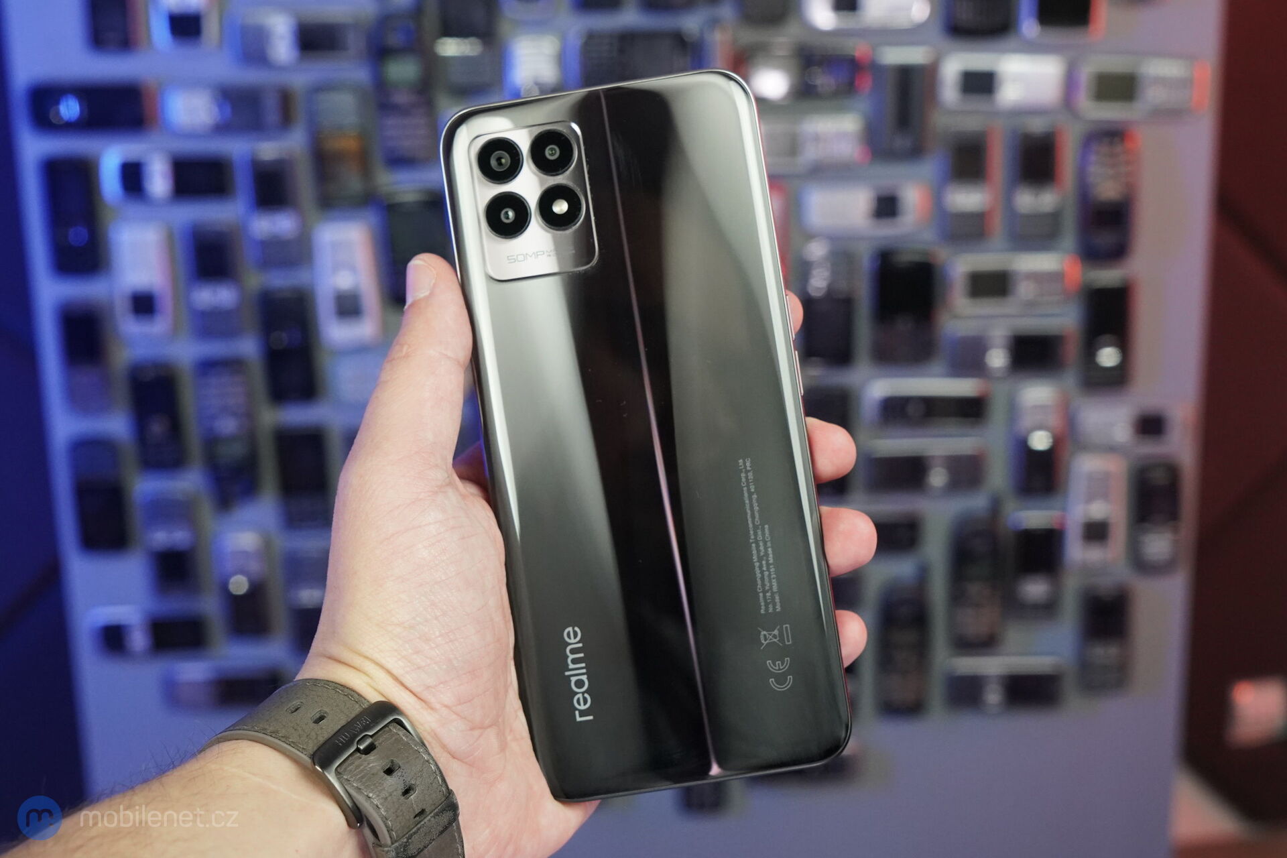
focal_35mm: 47
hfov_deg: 41.9
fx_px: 1680
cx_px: 644
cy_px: 429
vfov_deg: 28.6
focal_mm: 47
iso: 4000
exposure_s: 1/160
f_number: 8
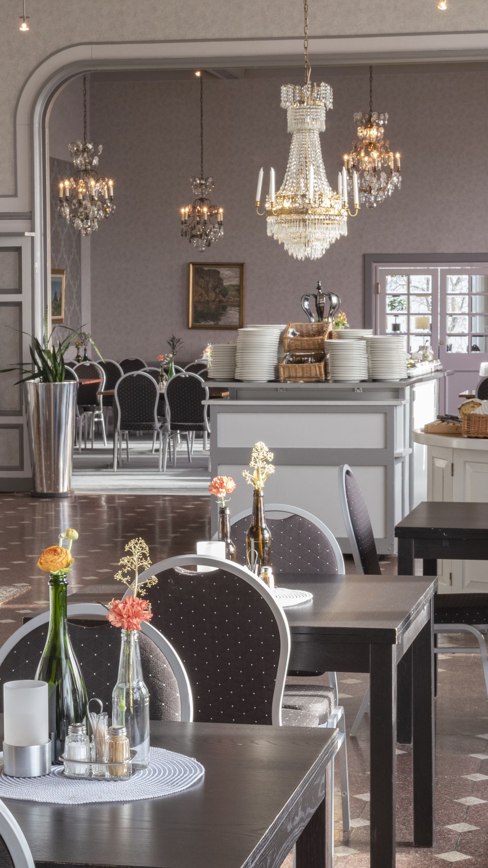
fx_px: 1887
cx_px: 208
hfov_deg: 14.7
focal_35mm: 82
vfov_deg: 25.9
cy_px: 429
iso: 400
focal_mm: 50
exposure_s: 1/5
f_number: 16
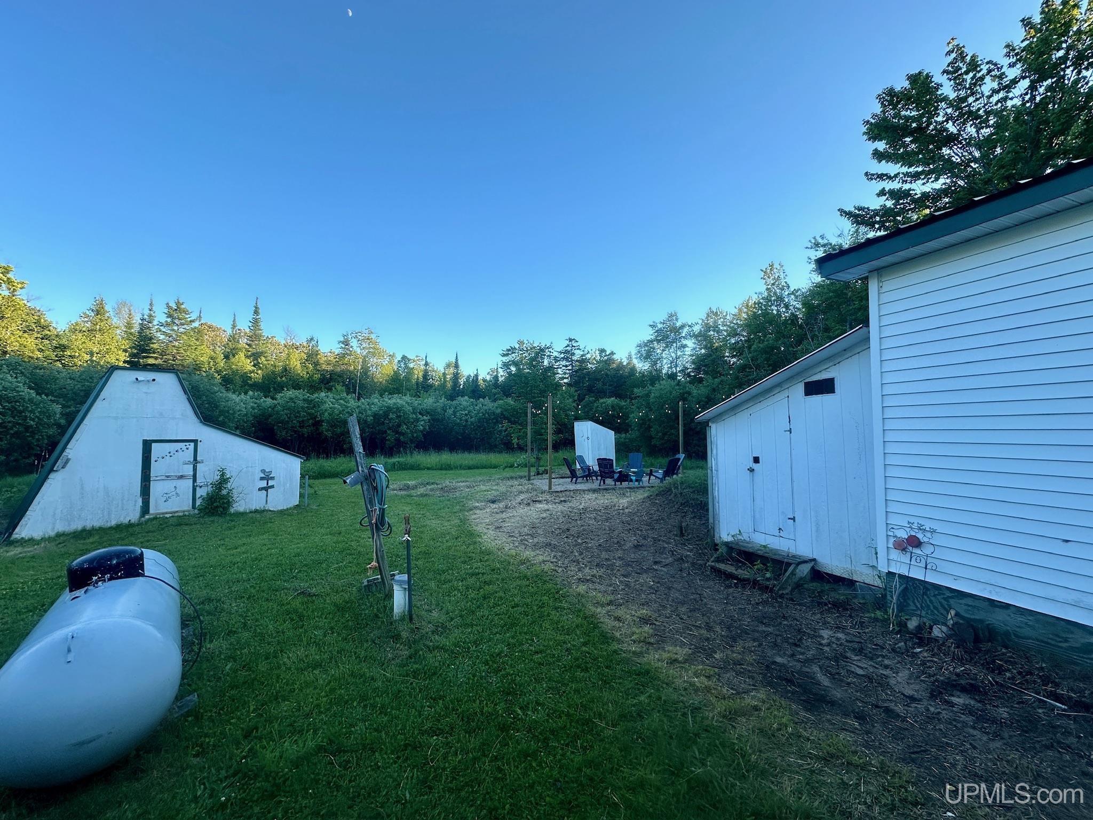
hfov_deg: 102.1
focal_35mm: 14
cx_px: 546
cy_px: 410
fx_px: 442
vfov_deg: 85.7
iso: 40
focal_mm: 2.22
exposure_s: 1/469
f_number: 2.2
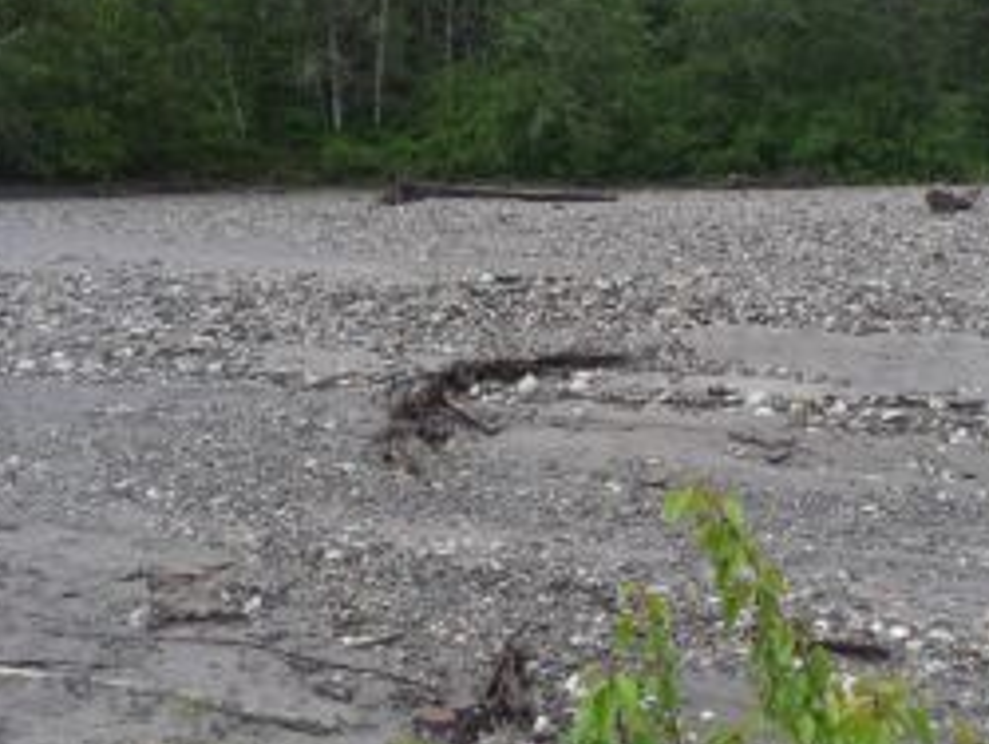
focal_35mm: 40
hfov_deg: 46.6
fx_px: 1144
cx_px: 570
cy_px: 416
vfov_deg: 36.0
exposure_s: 1/499
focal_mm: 4.6
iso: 32
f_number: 2
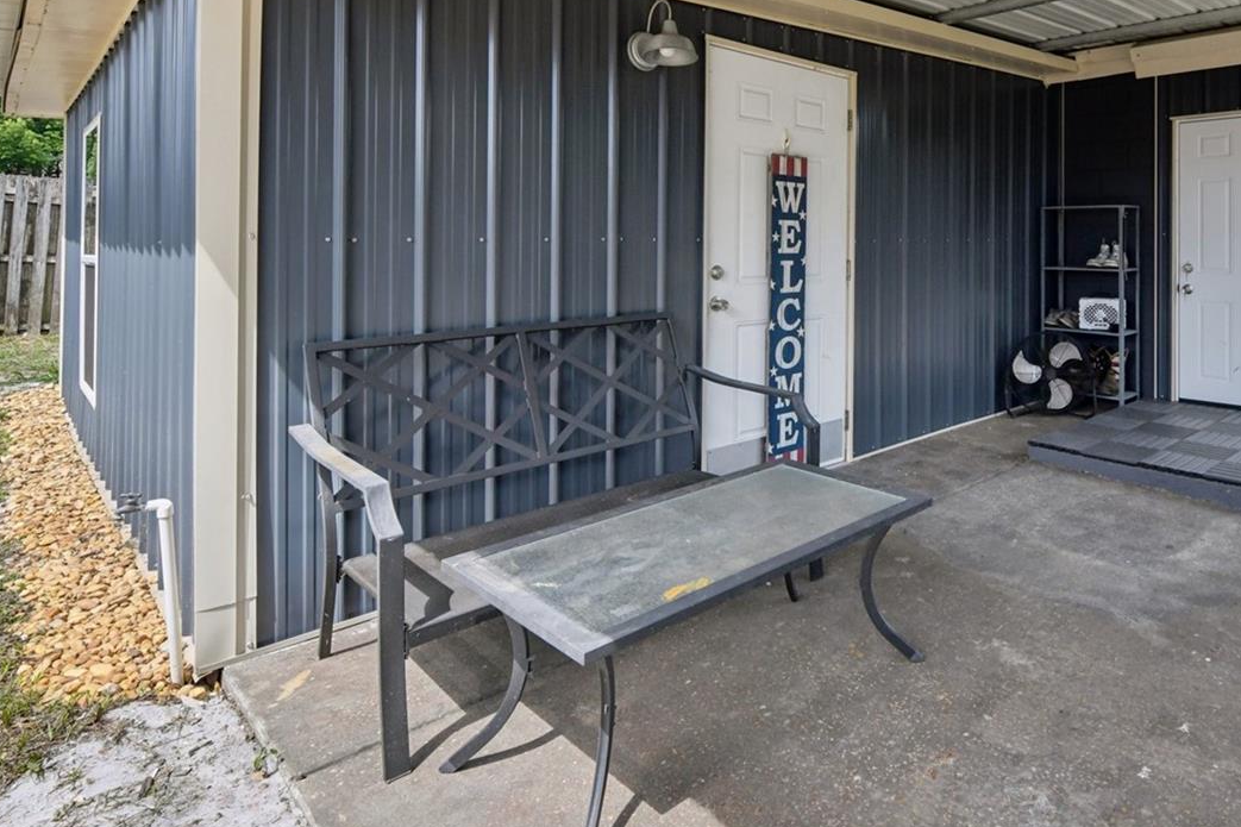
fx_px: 793
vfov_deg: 53.7
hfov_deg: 72.8
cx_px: 867
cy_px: 258
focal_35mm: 23
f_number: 8
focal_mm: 15
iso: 400
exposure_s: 1/200
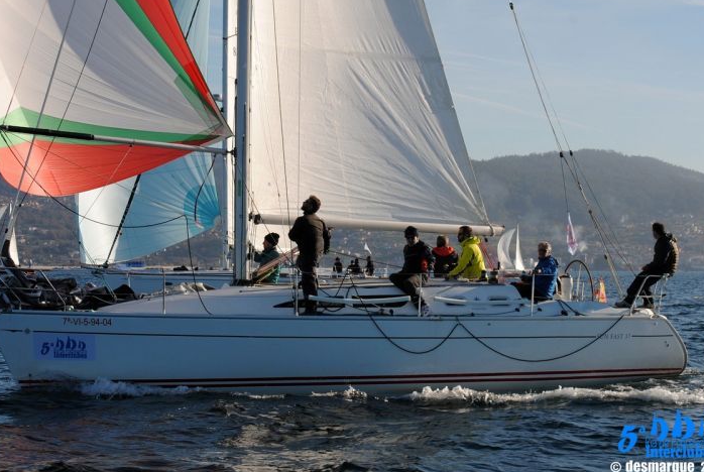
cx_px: 328
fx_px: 1853
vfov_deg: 14.5
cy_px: 211
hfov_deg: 21.5
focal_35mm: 95
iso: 100
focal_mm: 55
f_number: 8
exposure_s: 1/250
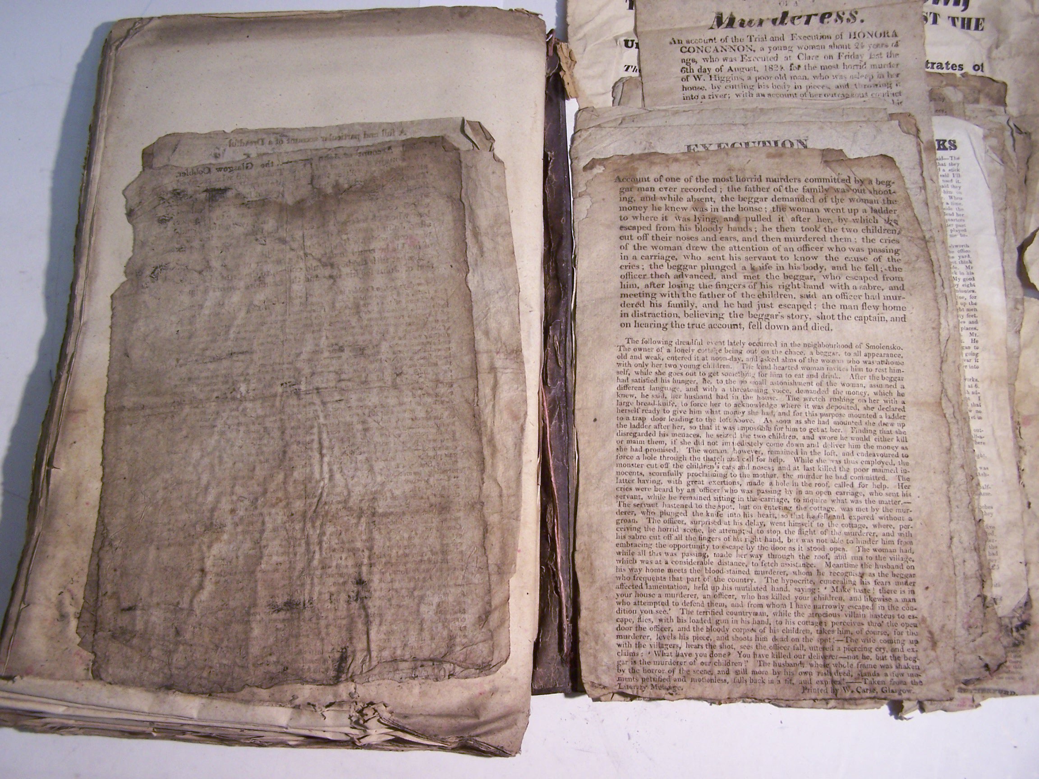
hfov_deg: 49.0
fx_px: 1141
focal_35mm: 38
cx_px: 520
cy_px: 390
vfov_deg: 37.7
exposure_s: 1/30
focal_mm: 6.3
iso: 140
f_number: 2.8
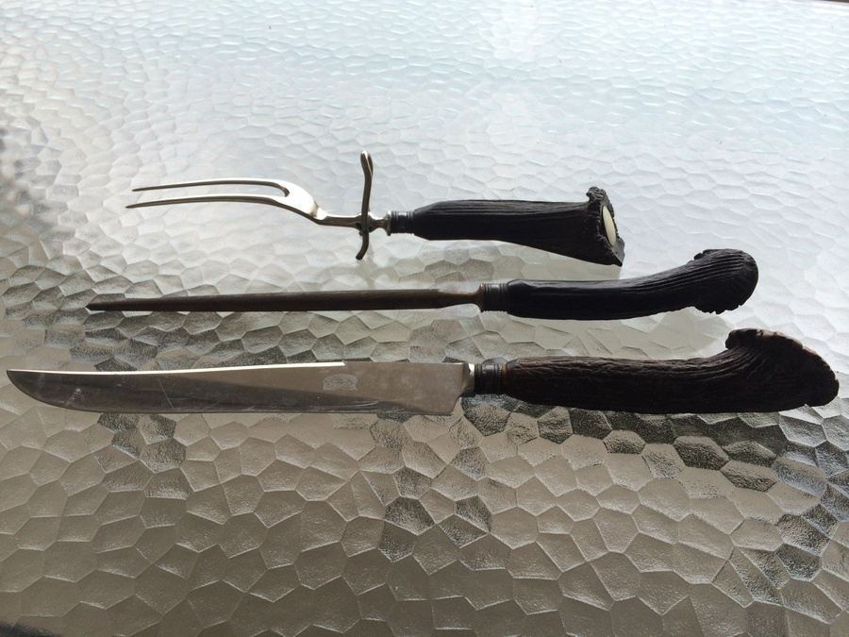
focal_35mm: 30
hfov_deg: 60.0
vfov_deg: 46.8
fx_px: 736
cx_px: 424
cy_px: 318
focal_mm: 4.12
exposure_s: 1/60
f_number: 2.2
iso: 40
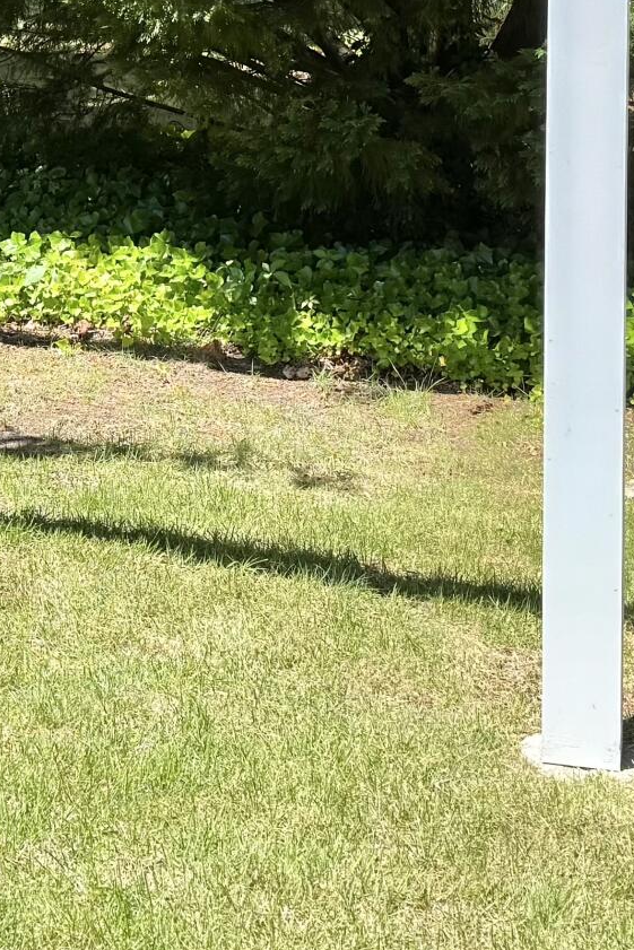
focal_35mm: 89
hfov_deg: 15.1
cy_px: -114
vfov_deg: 21.6
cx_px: -16
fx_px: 2350
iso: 80
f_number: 1.78
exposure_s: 1/2506
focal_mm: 6.76
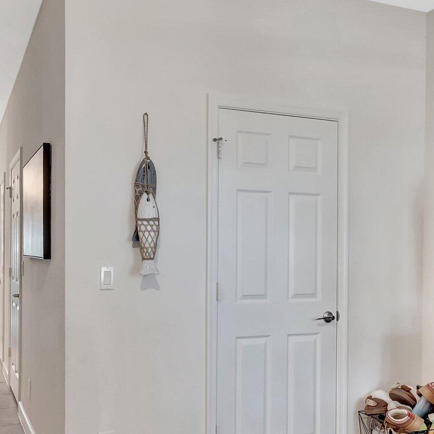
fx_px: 496
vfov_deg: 47.1
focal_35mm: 35
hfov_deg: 46.5
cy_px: 244
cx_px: 147
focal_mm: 10
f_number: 8
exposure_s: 1/1.67
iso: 640
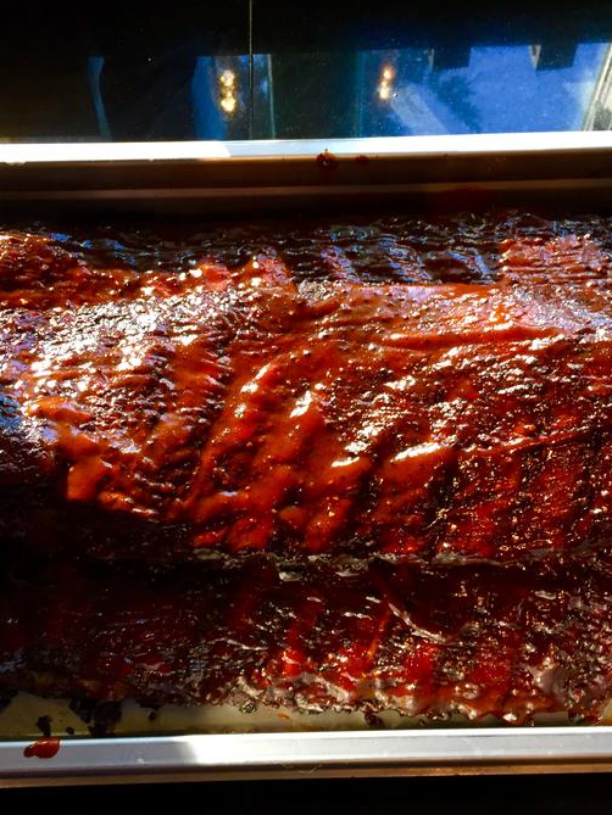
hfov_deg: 36.8
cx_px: 313
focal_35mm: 39
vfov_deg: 47.9
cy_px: 408
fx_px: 919
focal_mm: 4.15
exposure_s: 1/30
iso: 64
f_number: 2.2
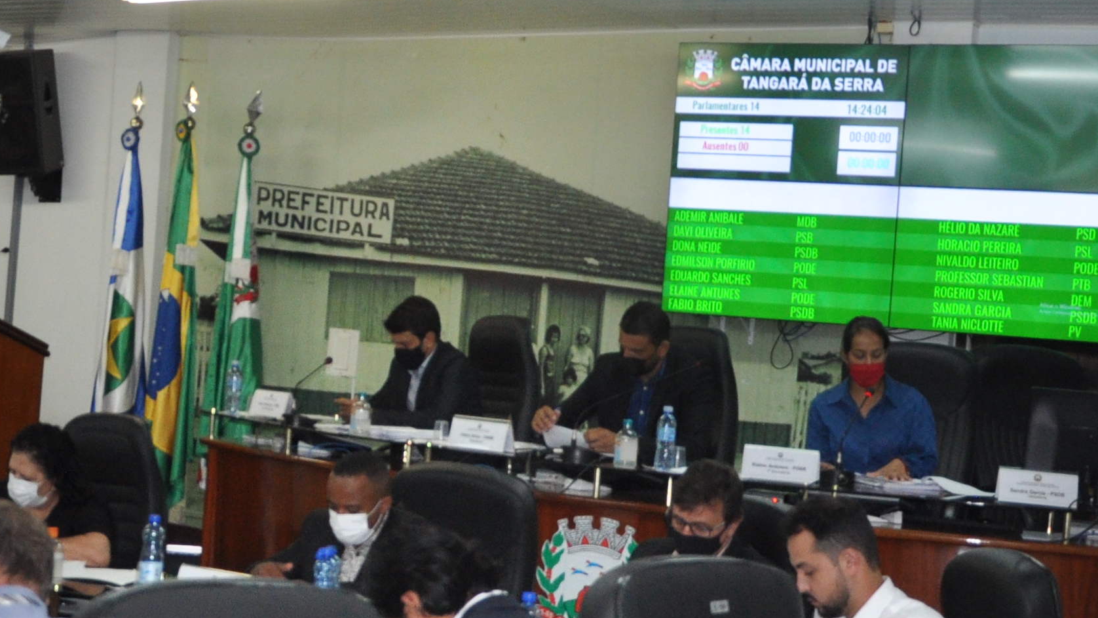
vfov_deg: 14.3
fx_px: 2456
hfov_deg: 24.8
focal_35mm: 84
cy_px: 395
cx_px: 211
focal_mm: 21
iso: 720
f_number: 3.8
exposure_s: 1/125
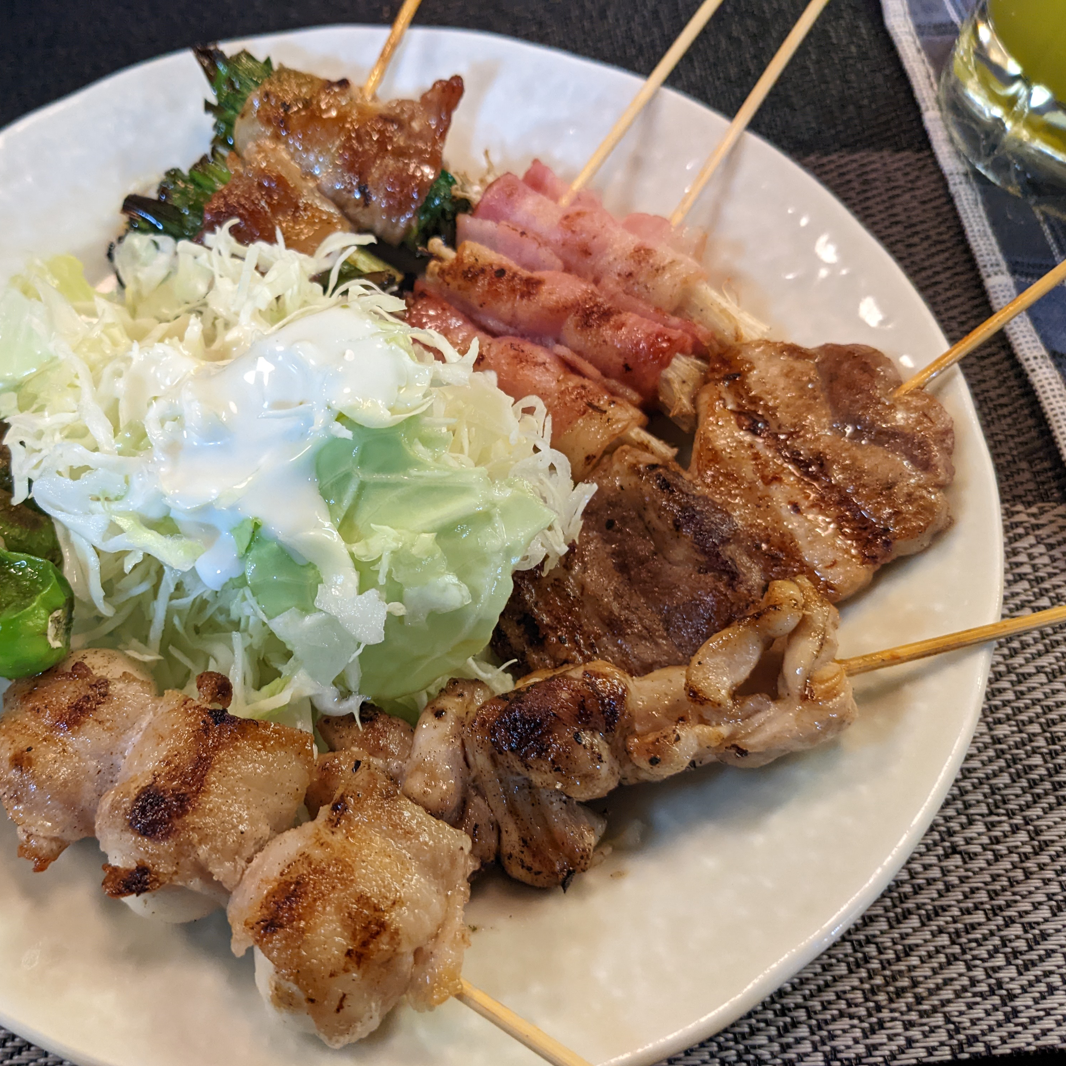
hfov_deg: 50.6
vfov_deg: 51.1
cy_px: 535
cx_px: 398
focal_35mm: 32
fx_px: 1115
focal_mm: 4.38
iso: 442
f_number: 1.73
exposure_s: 1/40
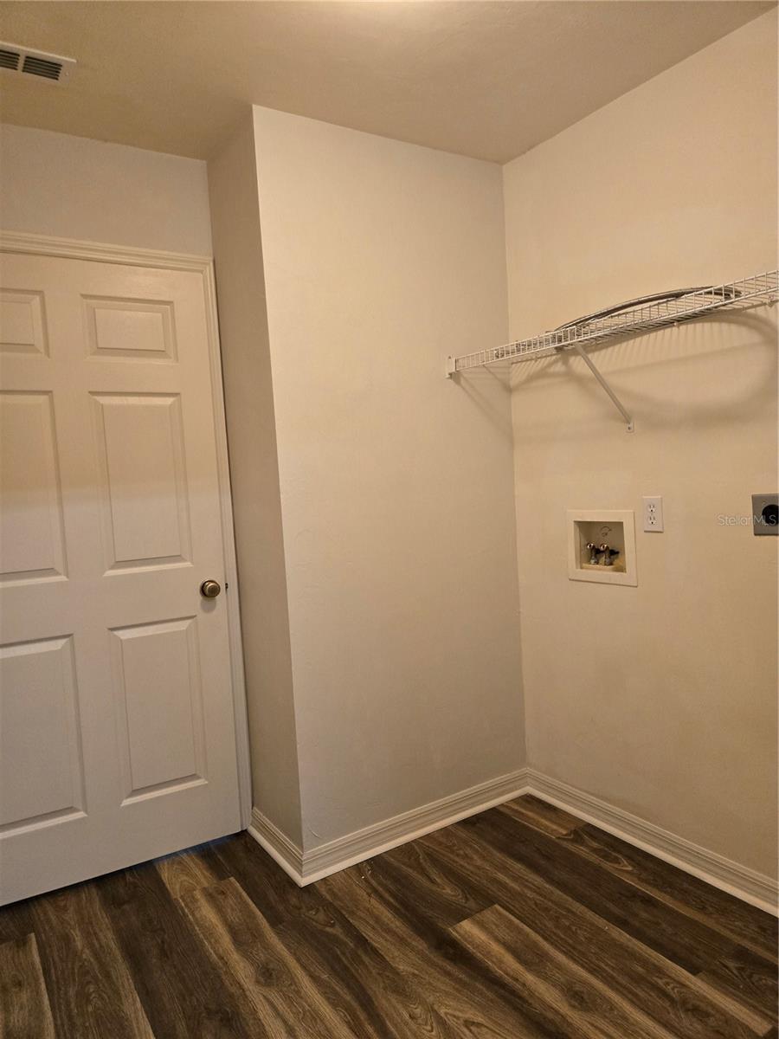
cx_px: 390
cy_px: 520
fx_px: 690
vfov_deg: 73.9
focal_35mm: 23
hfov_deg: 58.9
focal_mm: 5.4
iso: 640
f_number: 1.8
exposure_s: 1/120
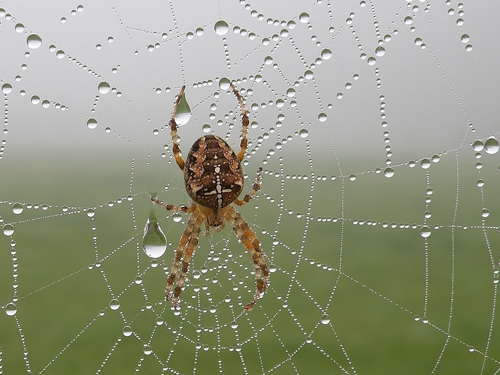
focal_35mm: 75
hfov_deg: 25.9
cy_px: 186
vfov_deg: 19.7
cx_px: 210
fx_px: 1084
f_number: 5
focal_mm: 9.8
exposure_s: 1/201
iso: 64
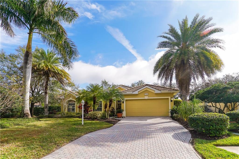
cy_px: 80
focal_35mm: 17
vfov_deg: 70.5
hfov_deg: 93.3
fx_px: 113
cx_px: 120
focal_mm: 17
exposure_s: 1/250
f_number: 8
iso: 100
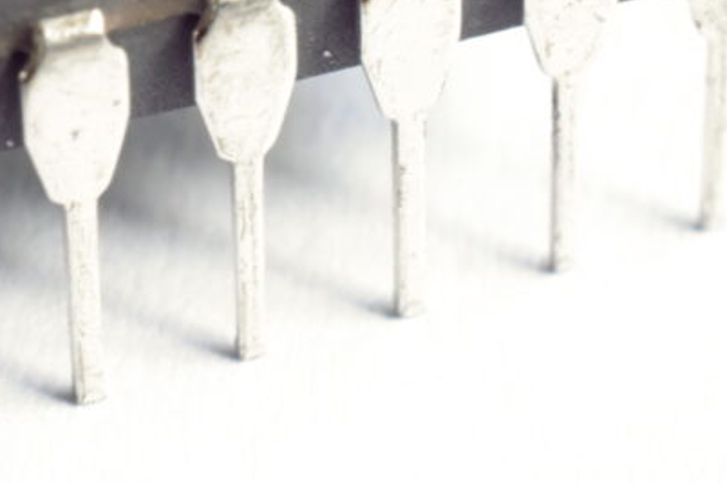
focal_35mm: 153
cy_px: 15
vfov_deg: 8.9
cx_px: 38
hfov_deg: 13.3
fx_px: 3090
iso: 1600
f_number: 25
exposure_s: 1/8
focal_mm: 40
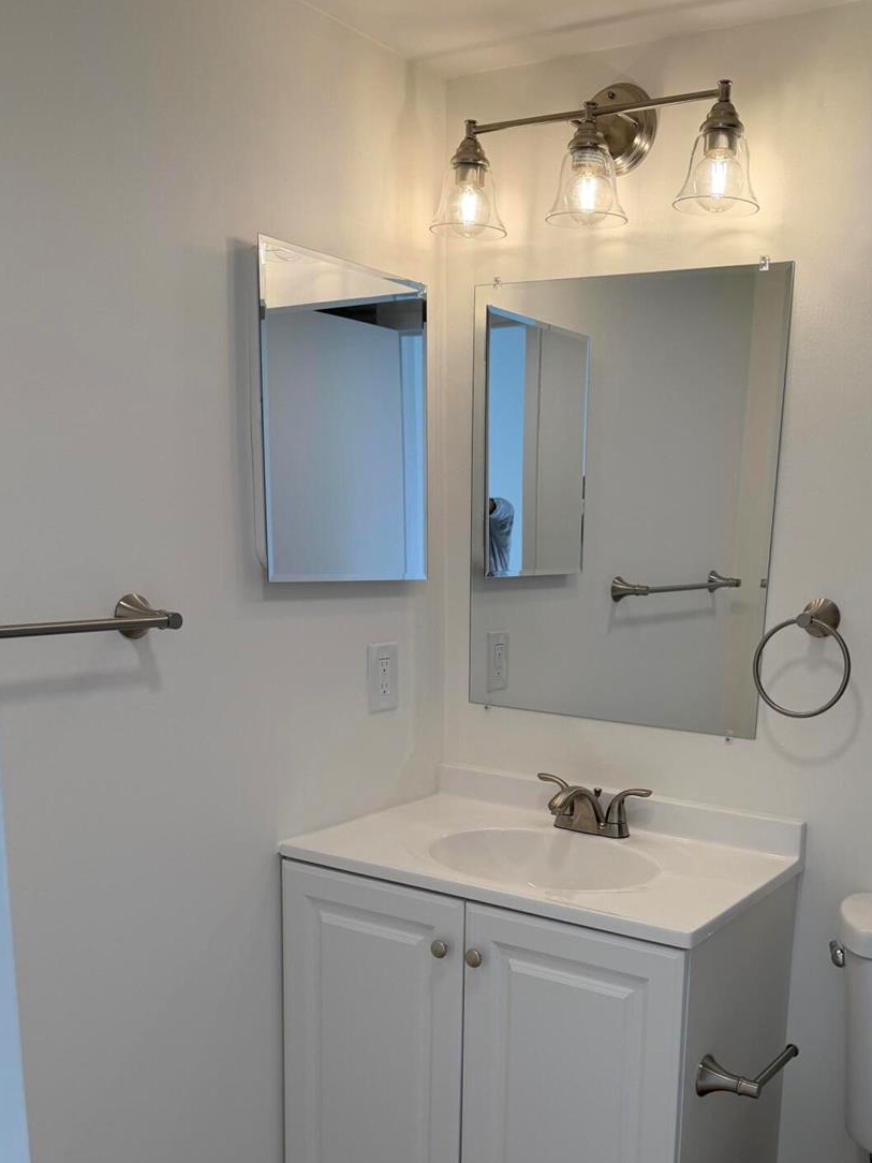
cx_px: 578
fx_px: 1142
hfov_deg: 41.3
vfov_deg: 52.6
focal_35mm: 34
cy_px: 805
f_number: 1.78
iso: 100
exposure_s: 1/410
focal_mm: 6.76
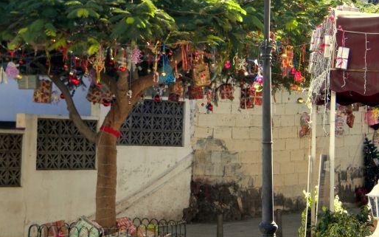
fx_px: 1342
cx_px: 220
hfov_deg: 16.1
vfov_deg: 10.1
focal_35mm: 130
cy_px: 126
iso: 180
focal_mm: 18.9
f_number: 5.9
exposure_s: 1/118
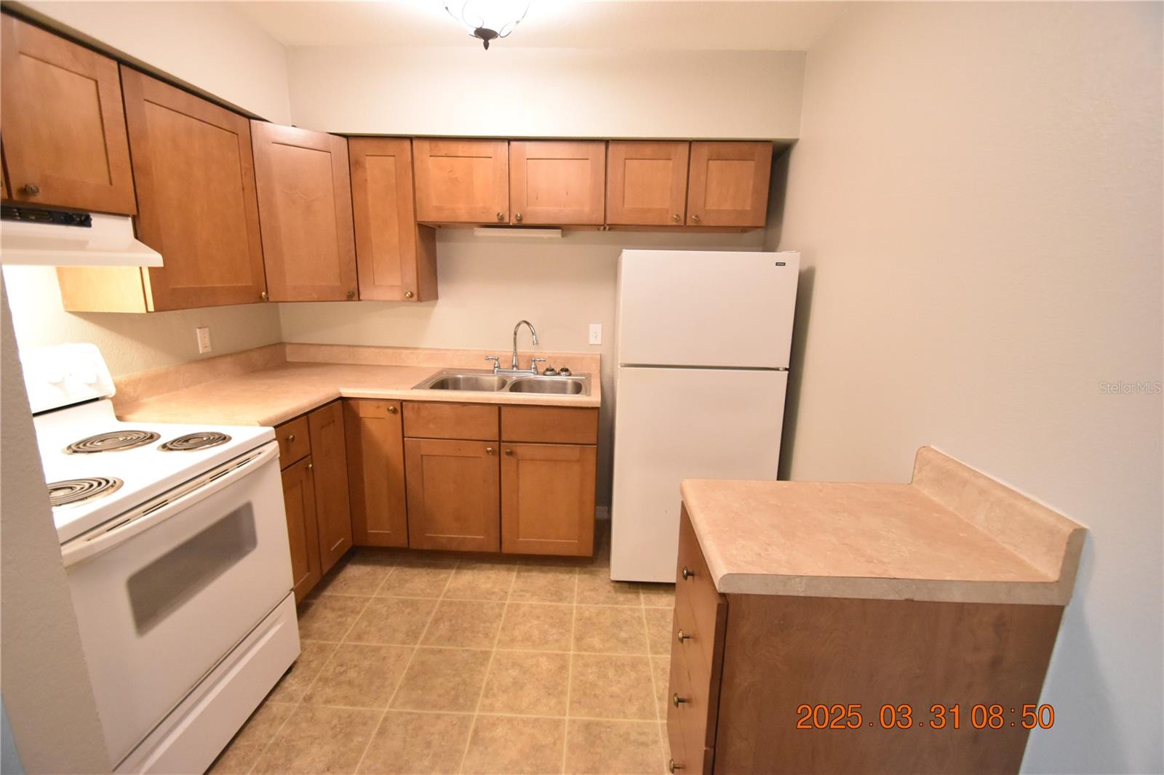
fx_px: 485
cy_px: 388
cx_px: 582
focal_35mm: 15
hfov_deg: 100.4
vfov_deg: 77.3
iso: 3600
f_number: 3.5
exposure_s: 1/60
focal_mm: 10
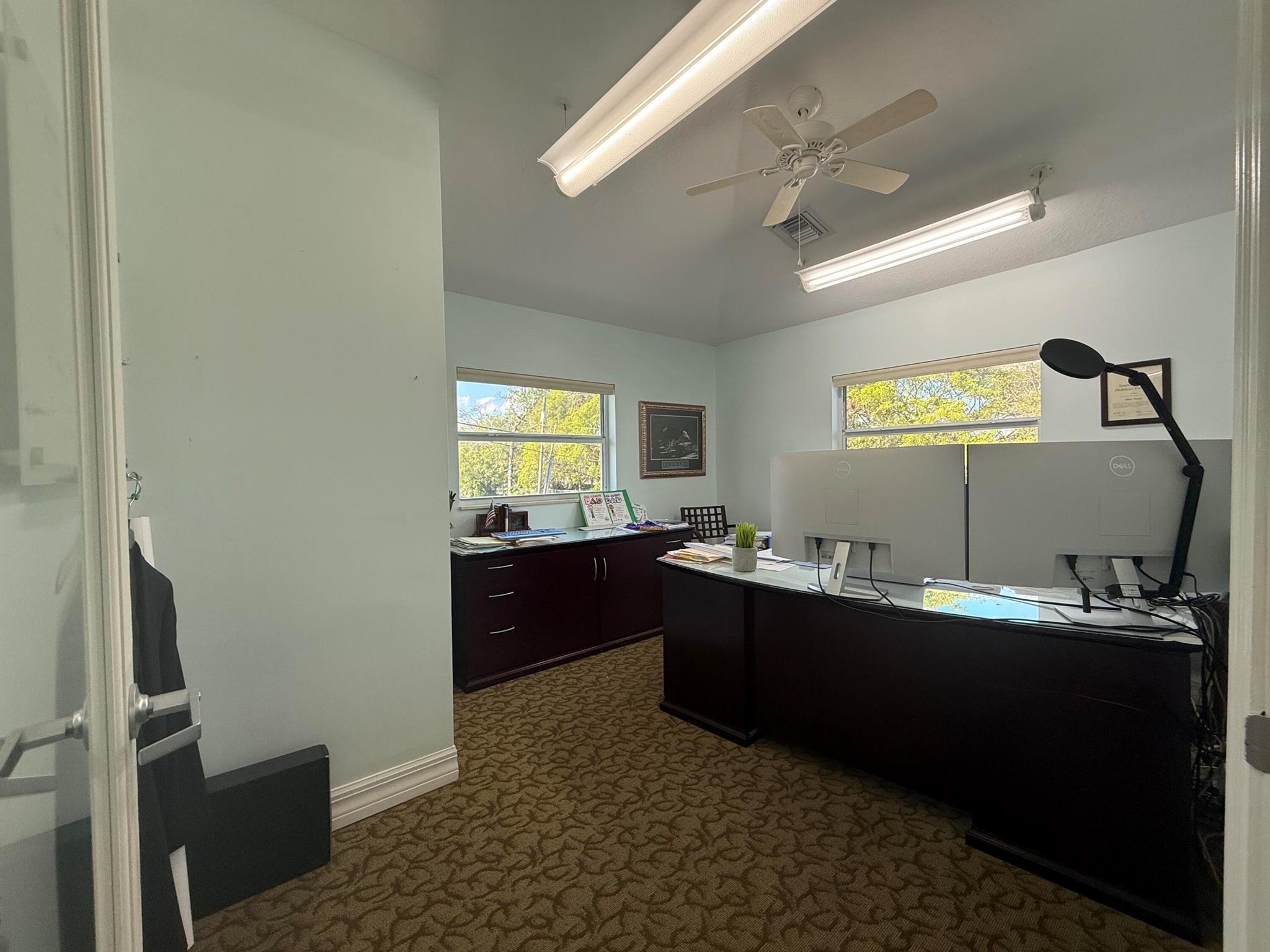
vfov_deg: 85.7
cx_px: 635
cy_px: 476
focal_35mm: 14
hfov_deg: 102.1
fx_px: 514
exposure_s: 1/120
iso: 125
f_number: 2.2
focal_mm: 2.22
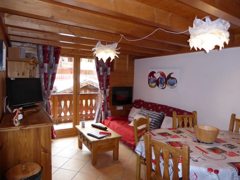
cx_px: 120
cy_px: 90
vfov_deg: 56.8
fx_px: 166
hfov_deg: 71.6
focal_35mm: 24
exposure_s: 1/60
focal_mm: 4.3
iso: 250
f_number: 3.3
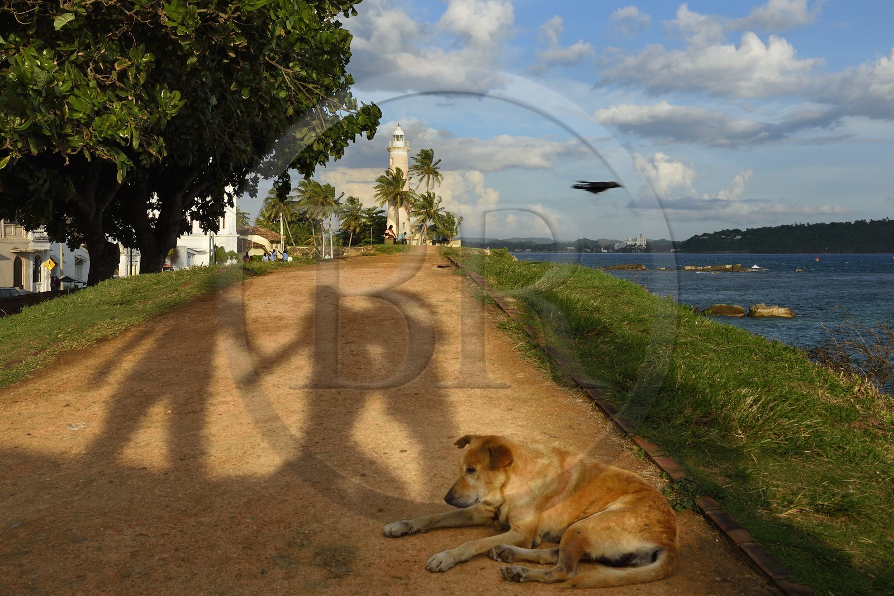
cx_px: 447
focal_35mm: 38
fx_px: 943
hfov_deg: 50.7
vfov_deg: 35.0
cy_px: 298
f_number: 13
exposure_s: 1/160
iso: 200
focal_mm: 38
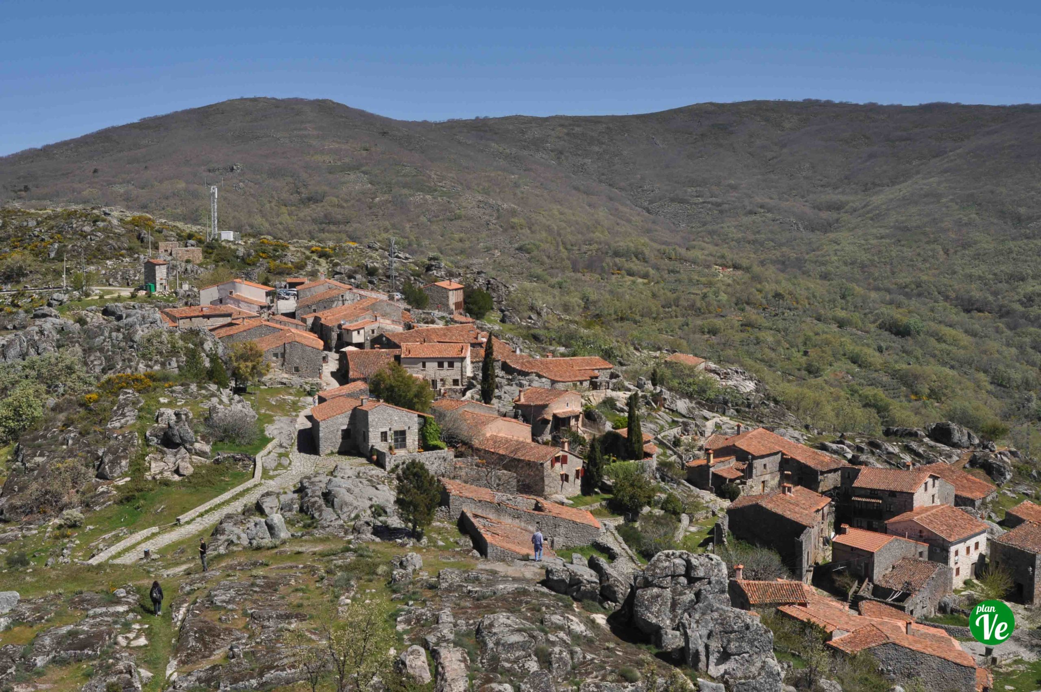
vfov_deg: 31.8
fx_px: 1213
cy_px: 346
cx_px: 520
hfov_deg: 46.5
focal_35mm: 42
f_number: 10
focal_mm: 28
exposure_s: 1/400
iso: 200
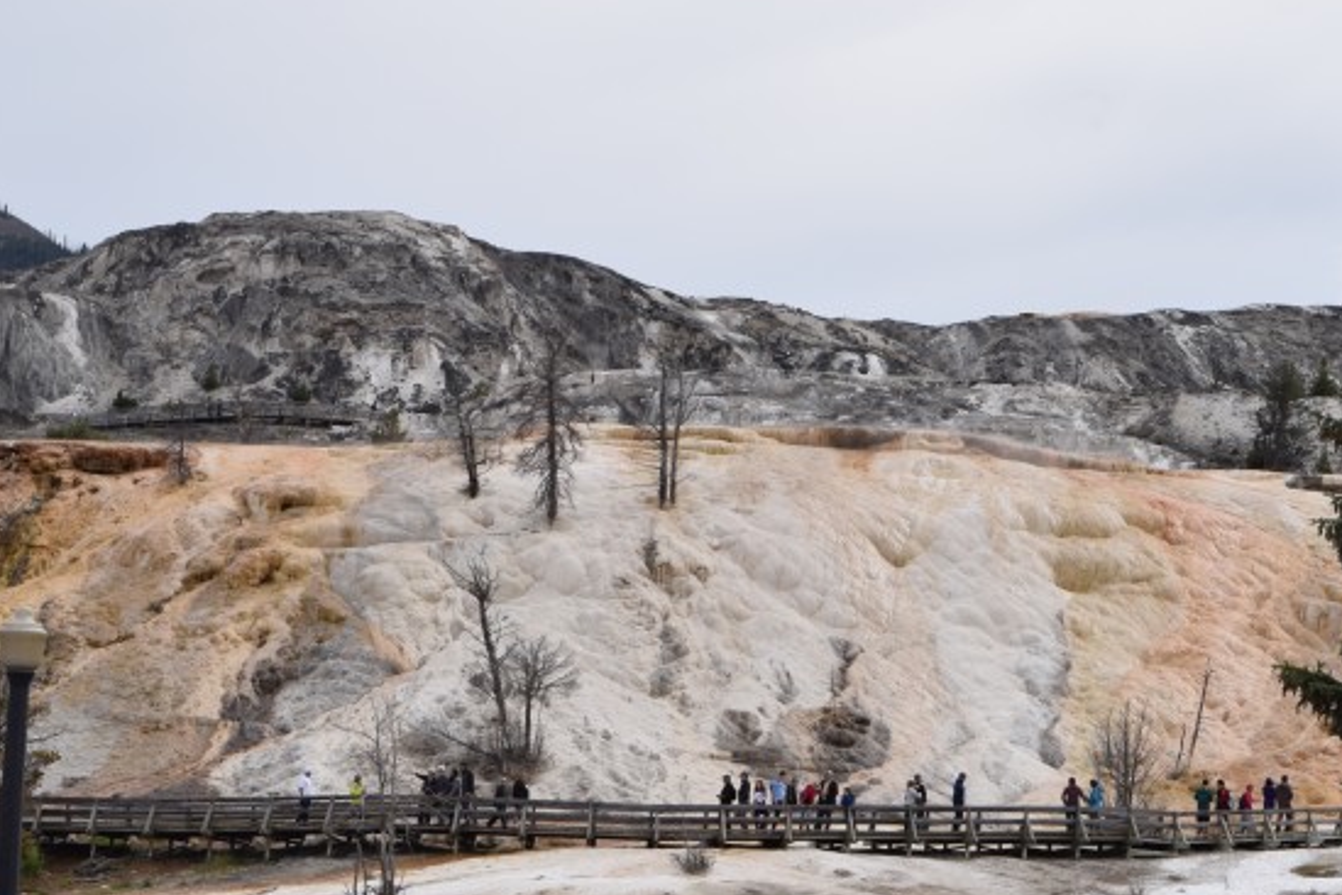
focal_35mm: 154
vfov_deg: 8.9
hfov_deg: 13.3
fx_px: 5738
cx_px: 1010
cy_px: 606
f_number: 11
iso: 100
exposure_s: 1/200
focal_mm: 55
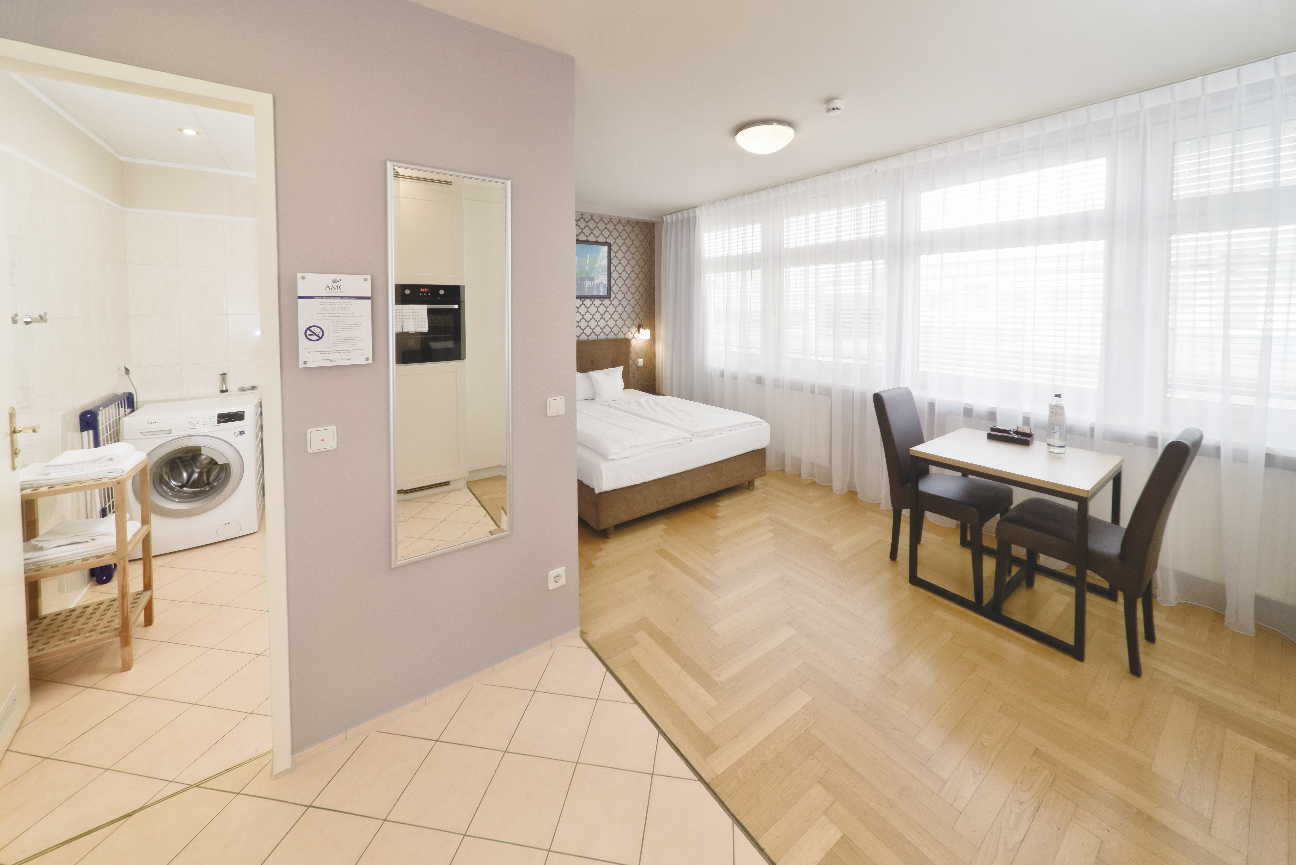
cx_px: 648
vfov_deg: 90.0
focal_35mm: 12
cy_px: 432
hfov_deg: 112.6
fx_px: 432
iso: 400
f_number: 8
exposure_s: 1/30
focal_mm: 12
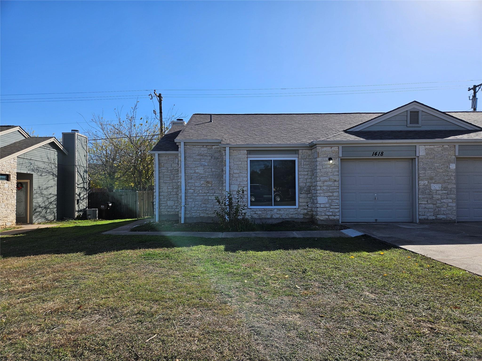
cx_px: 241
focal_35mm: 23
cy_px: 180
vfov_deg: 58.9
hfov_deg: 73.9
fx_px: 320
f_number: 1.8
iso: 25
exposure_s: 1/2169
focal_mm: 5.4
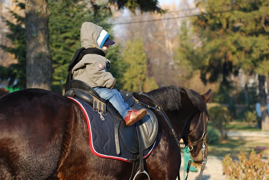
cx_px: 134
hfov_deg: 27.0
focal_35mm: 75
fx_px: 561
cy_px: 90
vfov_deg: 18.2
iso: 100
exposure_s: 1/500
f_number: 2.8
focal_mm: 50
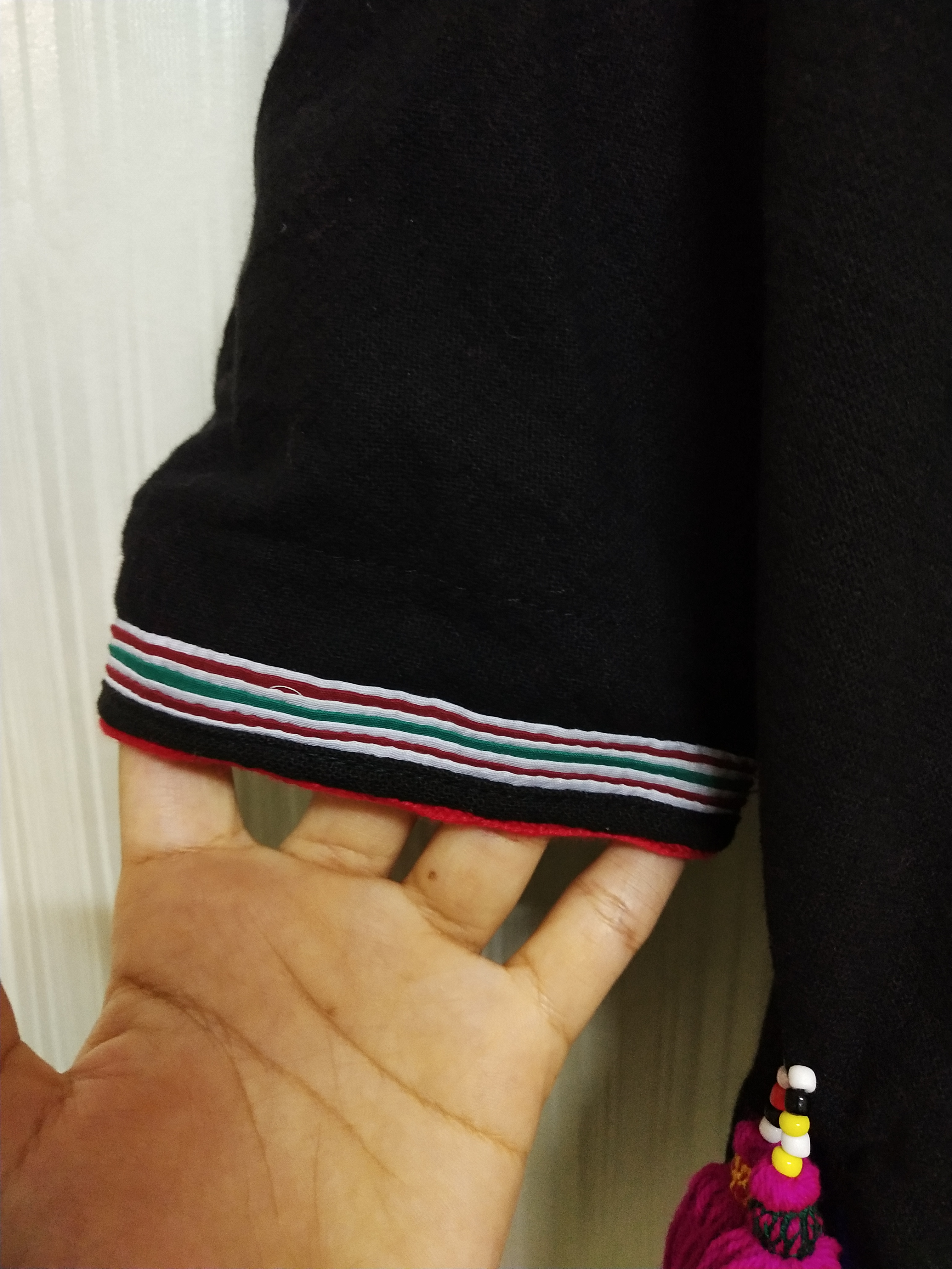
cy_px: 634
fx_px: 1100
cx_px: 476
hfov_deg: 46.8
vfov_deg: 60.0
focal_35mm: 30
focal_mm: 3.95
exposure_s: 1/33.3
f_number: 1.8
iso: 549
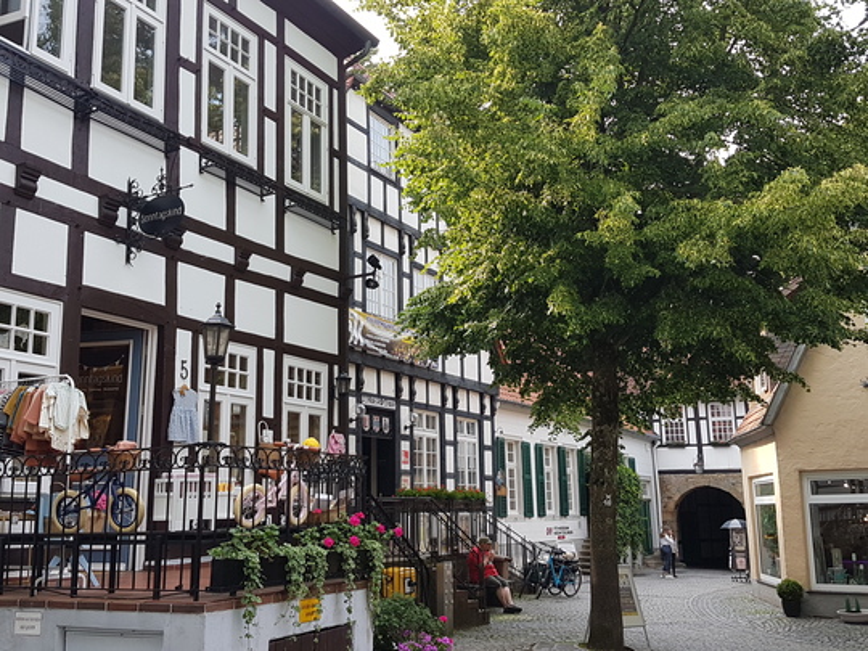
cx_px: 434
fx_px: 652
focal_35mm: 26
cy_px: 326
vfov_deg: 53.1
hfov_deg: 67.3
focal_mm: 4.2
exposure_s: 1/482
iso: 40
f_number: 1.7
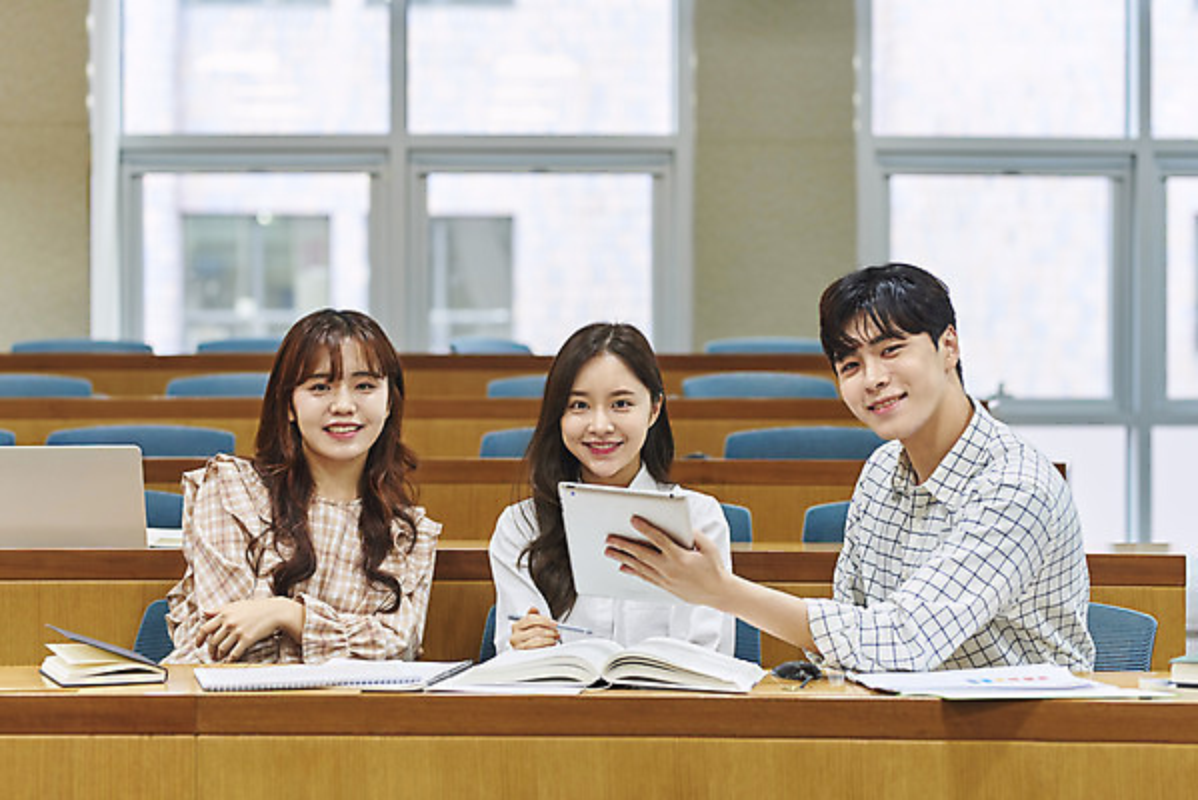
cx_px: 599
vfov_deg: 16.1
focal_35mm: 85
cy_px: 400
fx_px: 2830
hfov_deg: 23.9
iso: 1000
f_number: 2.8
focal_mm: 85
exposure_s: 1/160
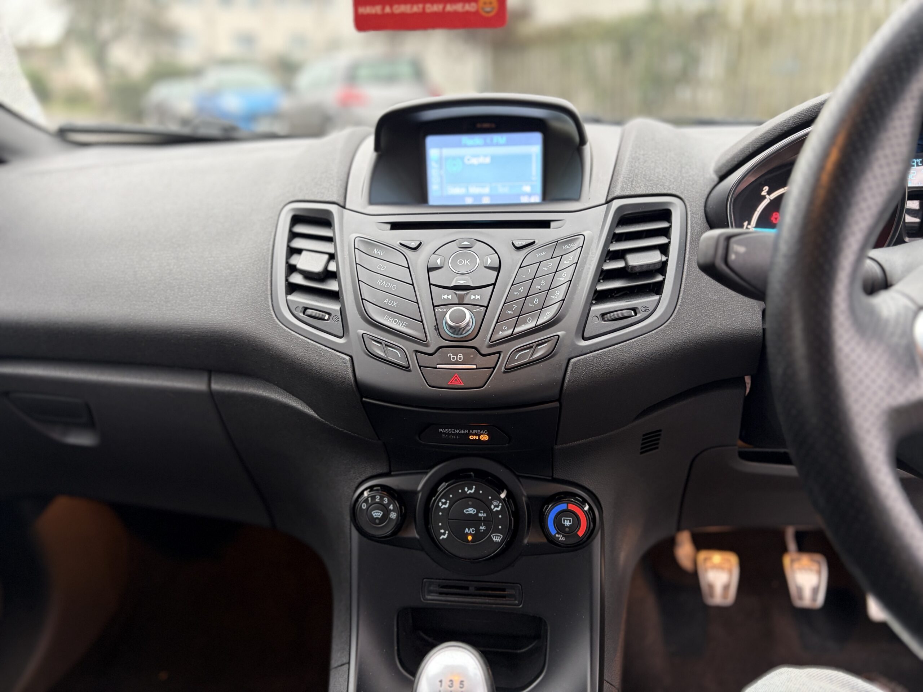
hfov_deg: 67.3
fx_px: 693
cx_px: 462
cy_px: 346
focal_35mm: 26
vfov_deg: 53.1
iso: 125
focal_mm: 5.96
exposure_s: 1/50
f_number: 1.6
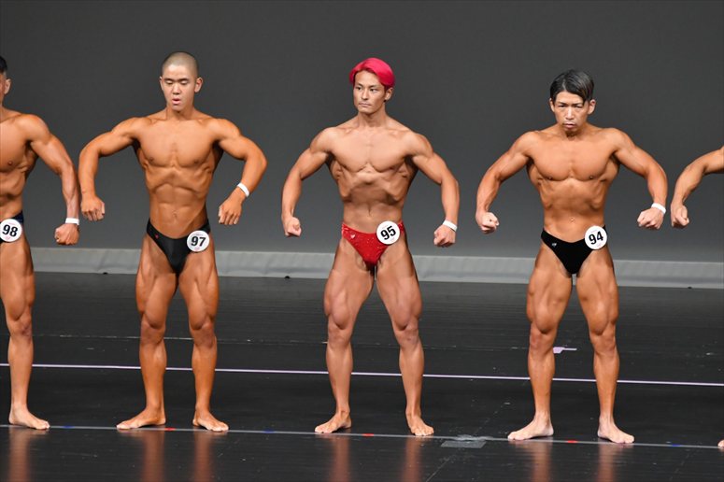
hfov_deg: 6.0
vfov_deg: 4.0
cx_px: 362
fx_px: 6935
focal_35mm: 345
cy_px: 241
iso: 4000
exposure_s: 1/400
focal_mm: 230
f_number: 5.6
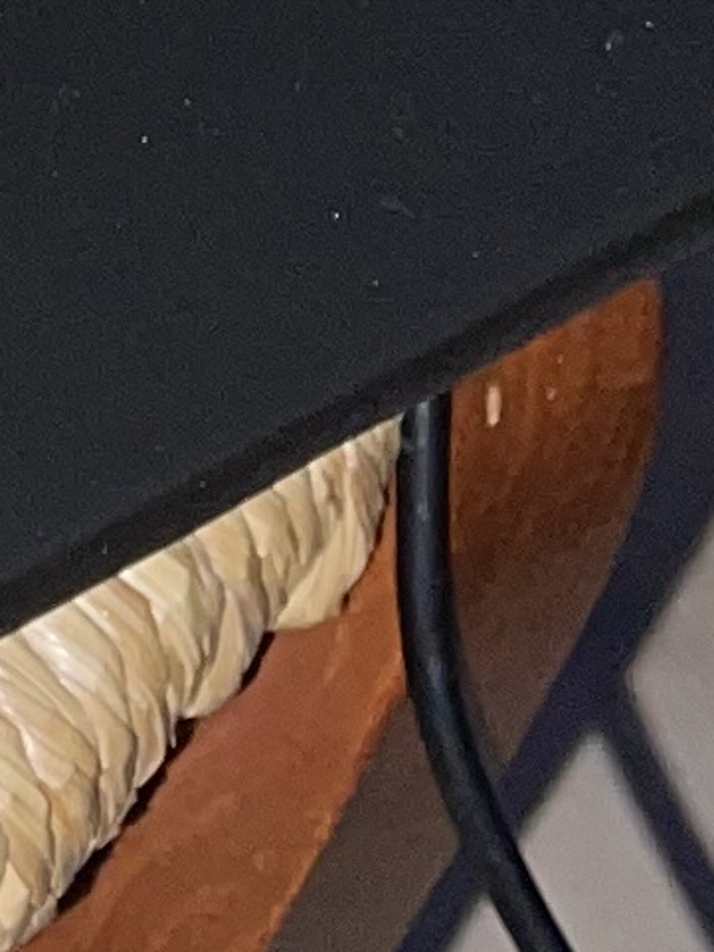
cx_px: -1861
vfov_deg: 8.8
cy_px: -681
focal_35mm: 218
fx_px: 5993
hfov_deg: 6.0
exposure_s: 1/30
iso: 32
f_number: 1.6
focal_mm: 5.1
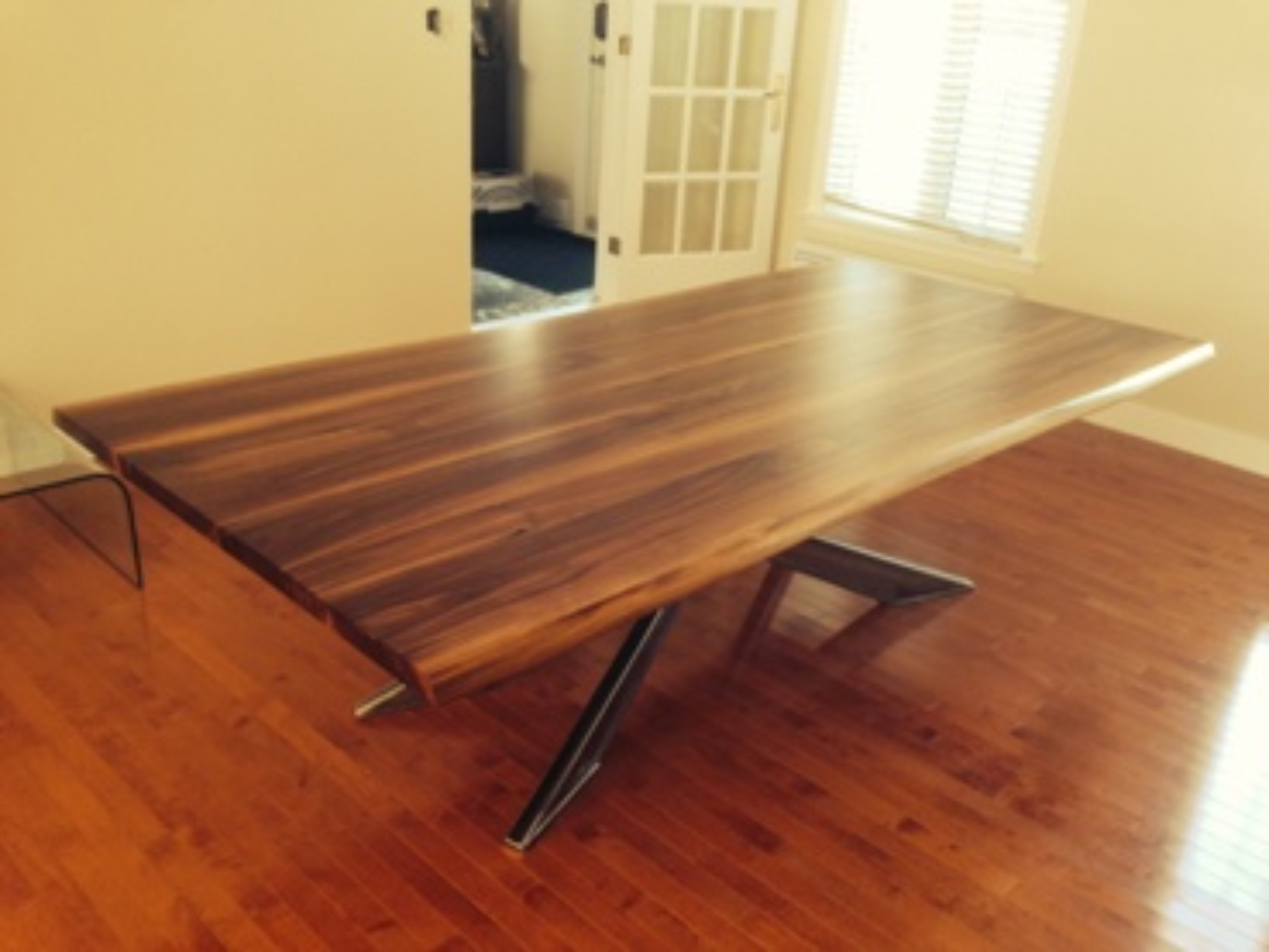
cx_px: 634
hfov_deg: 55.3
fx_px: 1210
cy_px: 476
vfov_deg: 43.0
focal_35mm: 33
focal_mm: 4.12
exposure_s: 1/20
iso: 80
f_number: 2.4
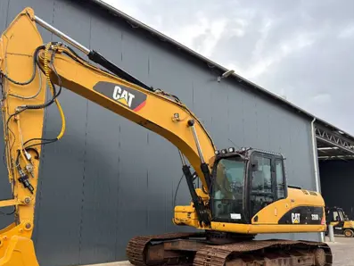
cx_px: 143
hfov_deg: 61.1
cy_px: 160
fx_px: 297
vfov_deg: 48.0
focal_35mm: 29
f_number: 1.78
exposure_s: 1/152
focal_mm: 6.76
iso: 200
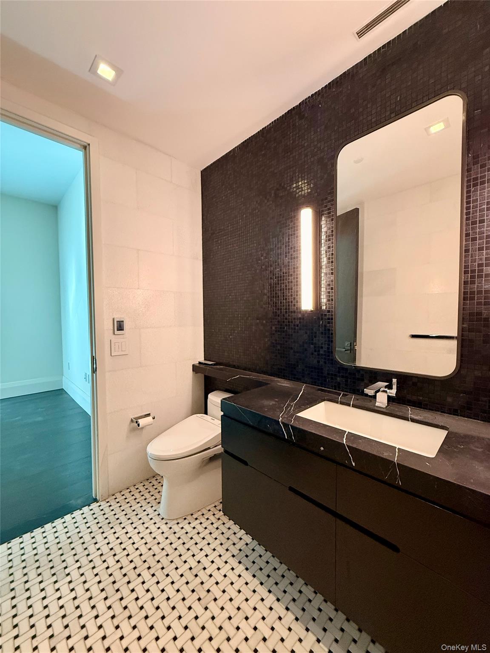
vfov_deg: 102.1
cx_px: 245
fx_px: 264
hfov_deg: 85.7
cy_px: 326
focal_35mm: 14
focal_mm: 2.22
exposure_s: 1/60
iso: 500
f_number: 2.2
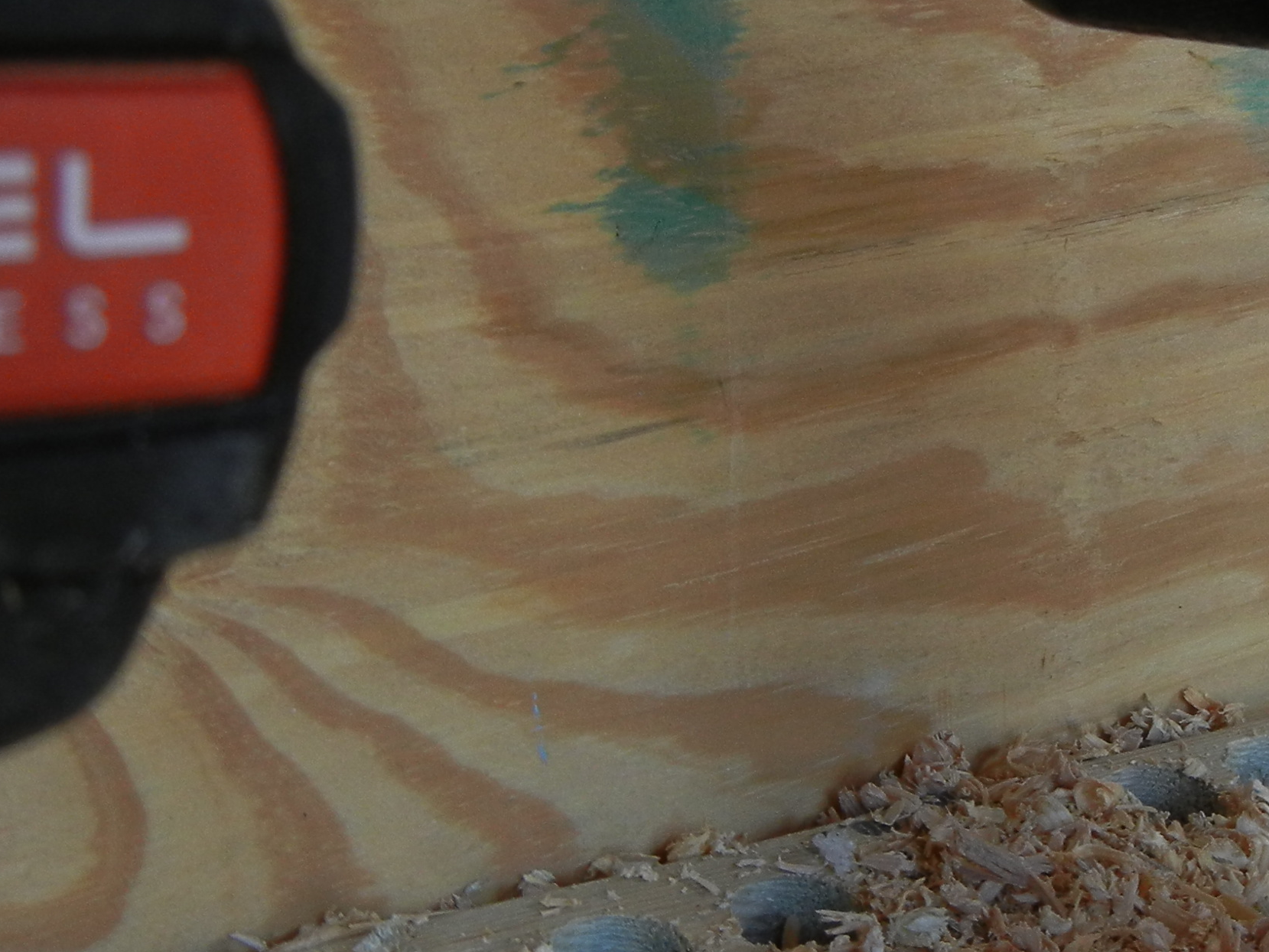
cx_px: 1020
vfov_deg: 18.0
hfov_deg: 23.5
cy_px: 504
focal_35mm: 82
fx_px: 3006
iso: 160
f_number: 3.6
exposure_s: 1/72.1
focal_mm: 6.2
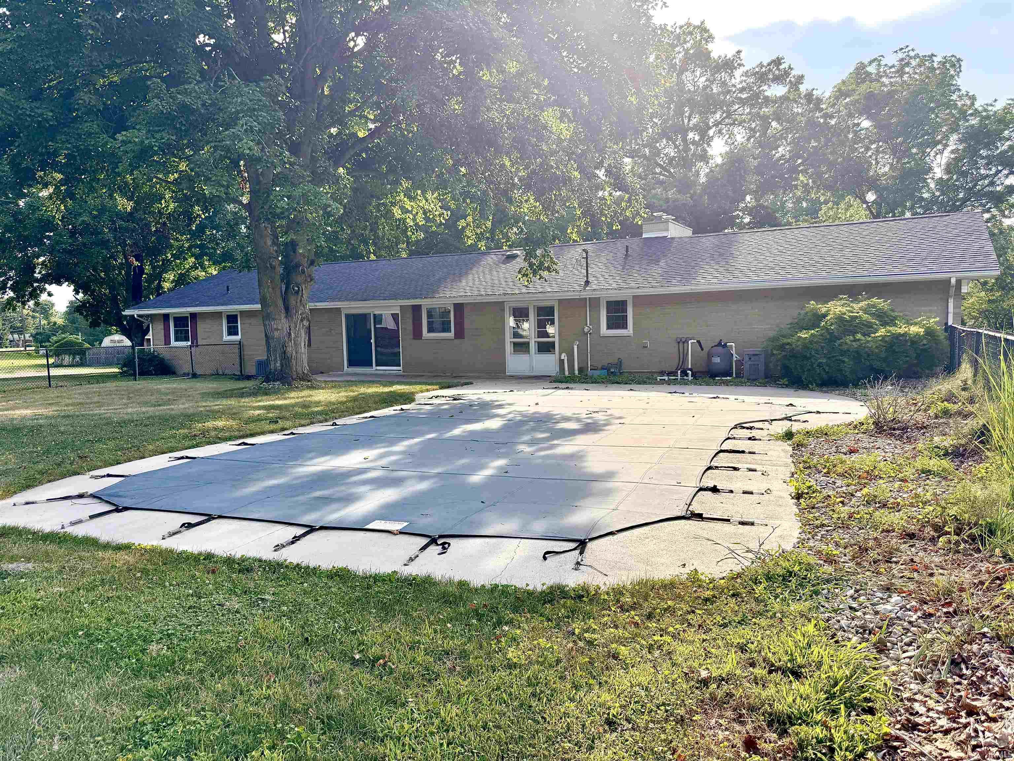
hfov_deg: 71.6
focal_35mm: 24
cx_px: 507
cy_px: 380
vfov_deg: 56.8
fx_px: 703
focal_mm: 6.76
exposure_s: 1/1721
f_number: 1.78
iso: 80
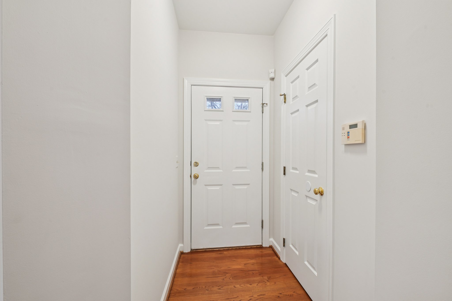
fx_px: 176
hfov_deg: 104.3
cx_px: 226
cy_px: 150
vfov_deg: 81.2
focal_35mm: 14
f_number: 9
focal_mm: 14
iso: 200
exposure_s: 1/2
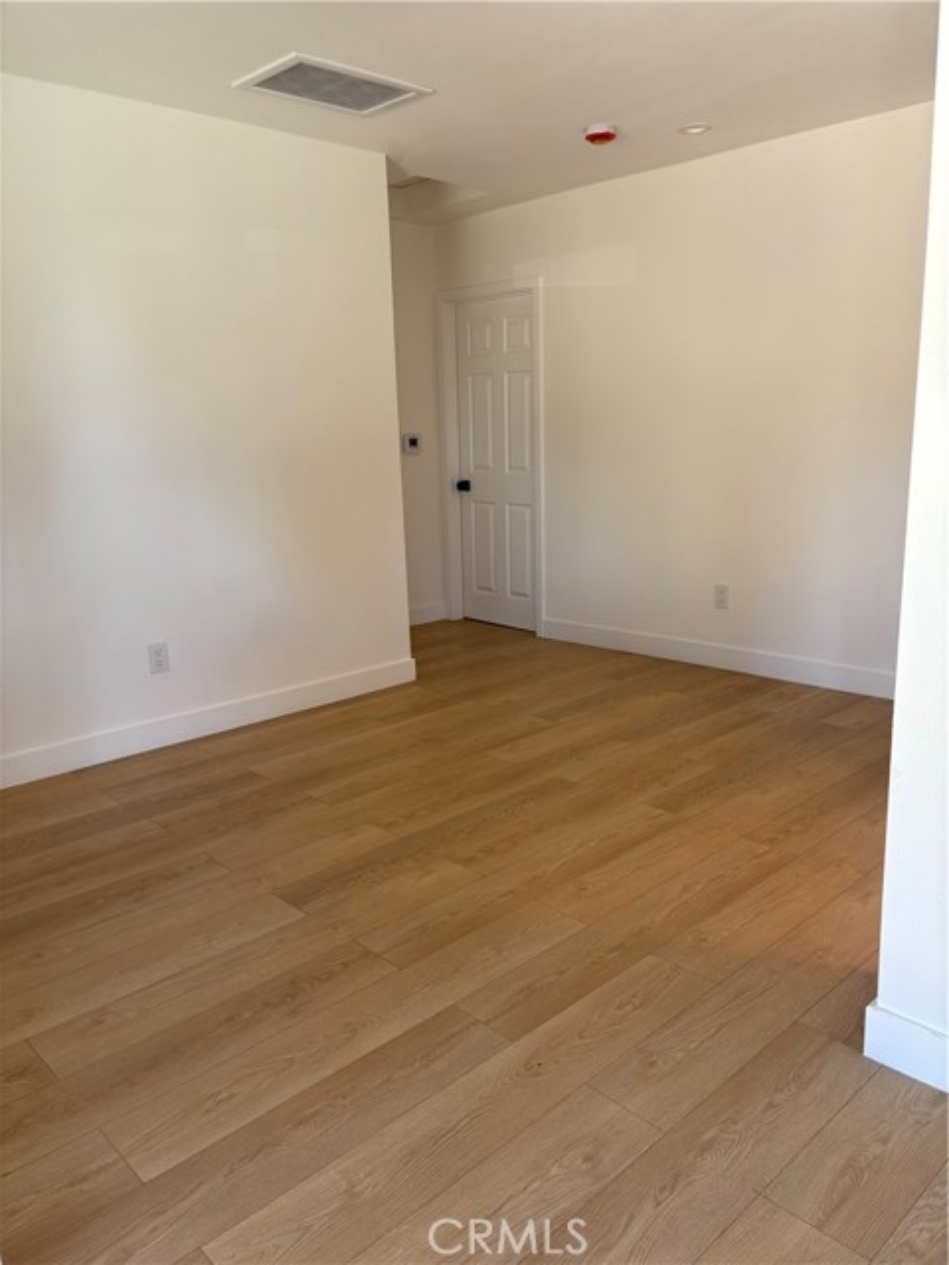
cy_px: 632
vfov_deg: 67.3
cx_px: 474
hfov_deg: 53.1
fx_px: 950
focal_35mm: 26
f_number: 1.6
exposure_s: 1/121
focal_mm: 5.96
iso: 80
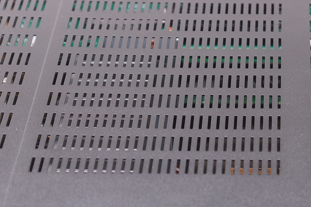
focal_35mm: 178
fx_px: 1536
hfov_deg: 11.5
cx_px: 294
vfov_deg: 7.7
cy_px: 135
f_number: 3.5
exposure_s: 1/60
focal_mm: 40
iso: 200
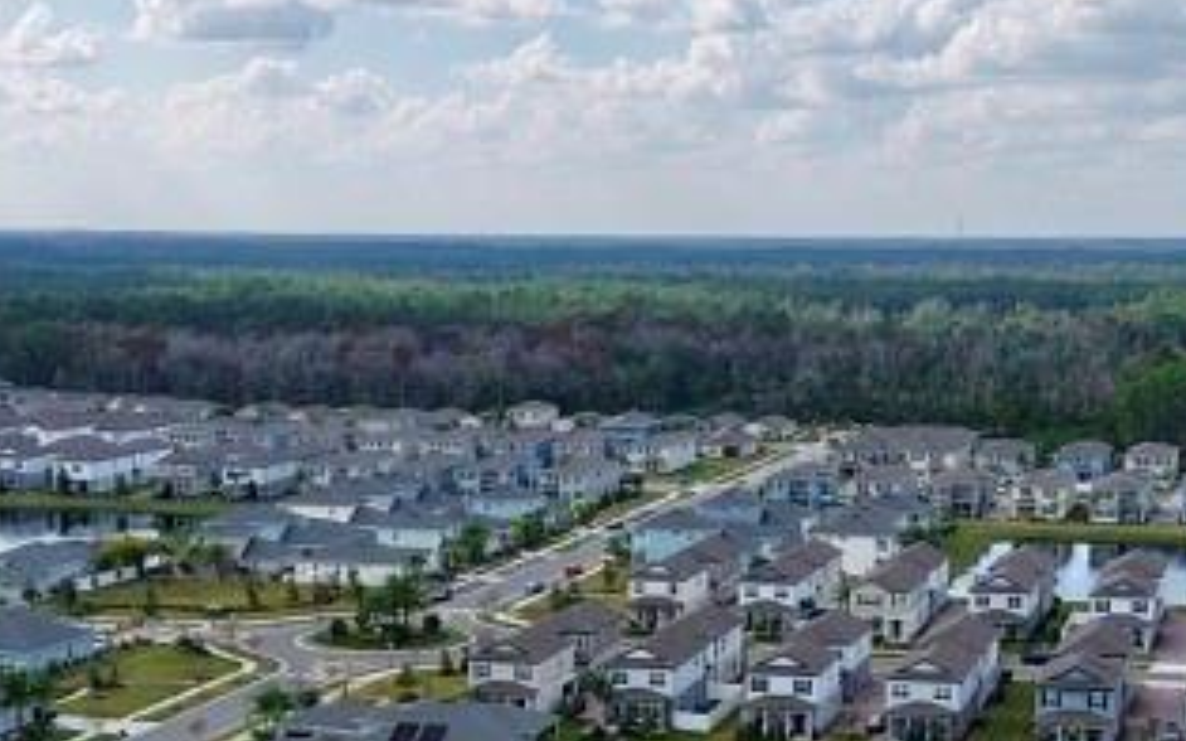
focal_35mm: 83
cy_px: 684
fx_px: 2682
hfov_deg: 24.9
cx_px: 691
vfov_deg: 15.5
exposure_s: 1/5000
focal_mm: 8.67
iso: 240
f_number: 1.8
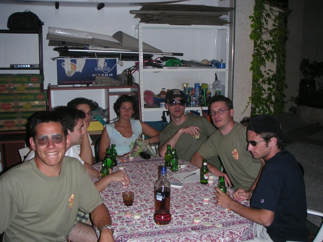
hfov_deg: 49.0
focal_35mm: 38
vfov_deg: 37.7
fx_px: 355
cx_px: 162
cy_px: 121
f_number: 2.8
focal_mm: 6
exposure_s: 1/45
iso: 160
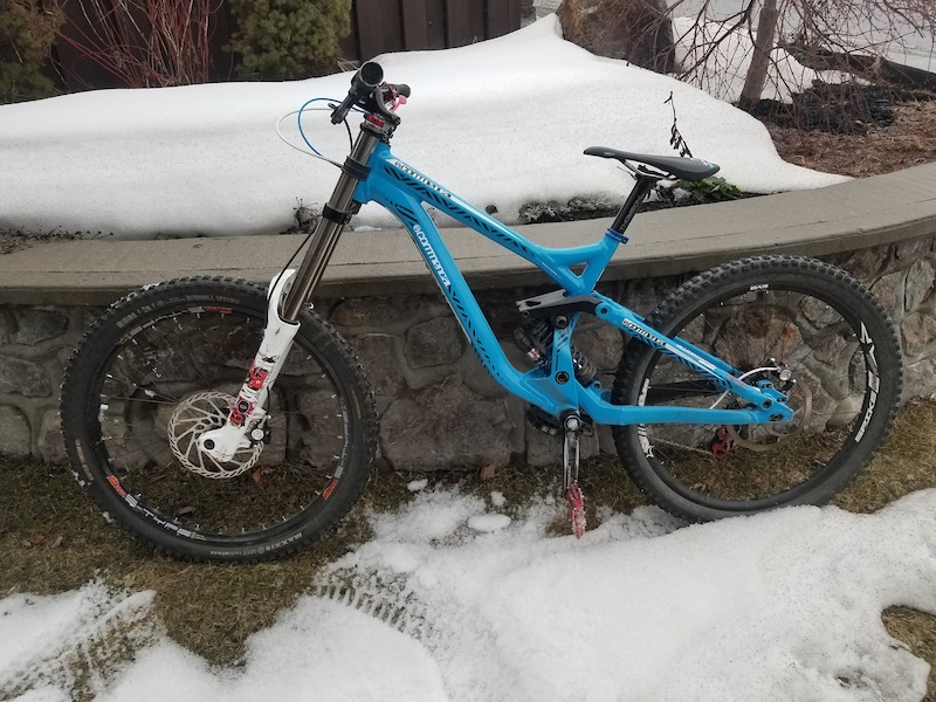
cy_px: 351
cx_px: 468
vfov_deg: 53.1
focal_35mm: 26
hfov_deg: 67.3
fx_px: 703
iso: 80
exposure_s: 1/120
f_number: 1.7
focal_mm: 4.25
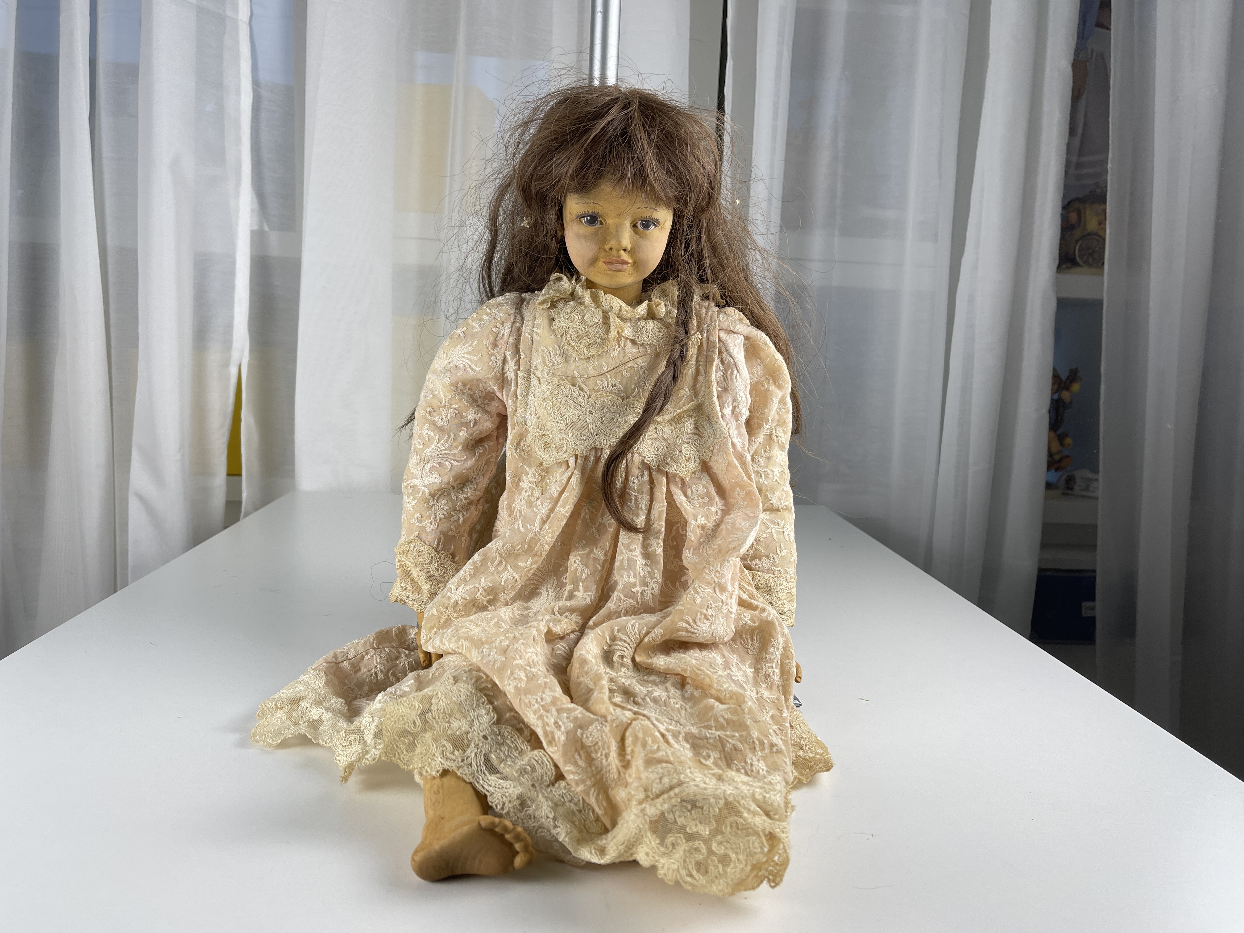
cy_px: 466
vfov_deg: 54.9
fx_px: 898
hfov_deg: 69.4
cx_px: 622
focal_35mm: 25
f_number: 1.6
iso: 32
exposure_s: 1/106
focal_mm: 5.1
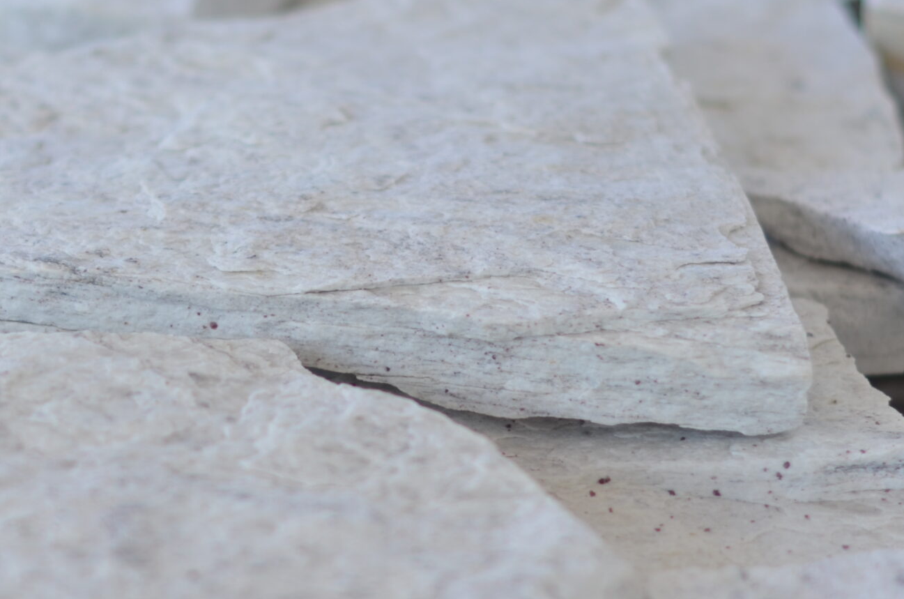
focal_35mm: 148
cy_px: 338
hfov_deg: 13.9
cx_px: 345
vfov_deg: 9.2
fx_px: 3709
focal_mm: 50
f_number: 2
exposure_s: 1/1250
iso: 100
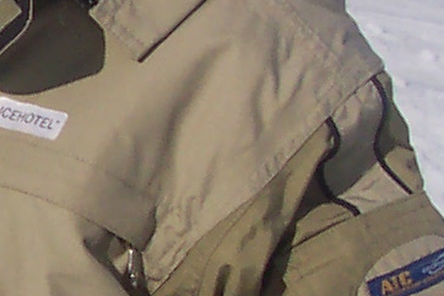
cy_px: 1
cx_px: -256
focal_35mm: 227
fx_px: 2798
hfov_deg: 8.8
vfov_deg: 6.0
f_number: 4.8
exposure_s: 1/1000
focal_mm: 8
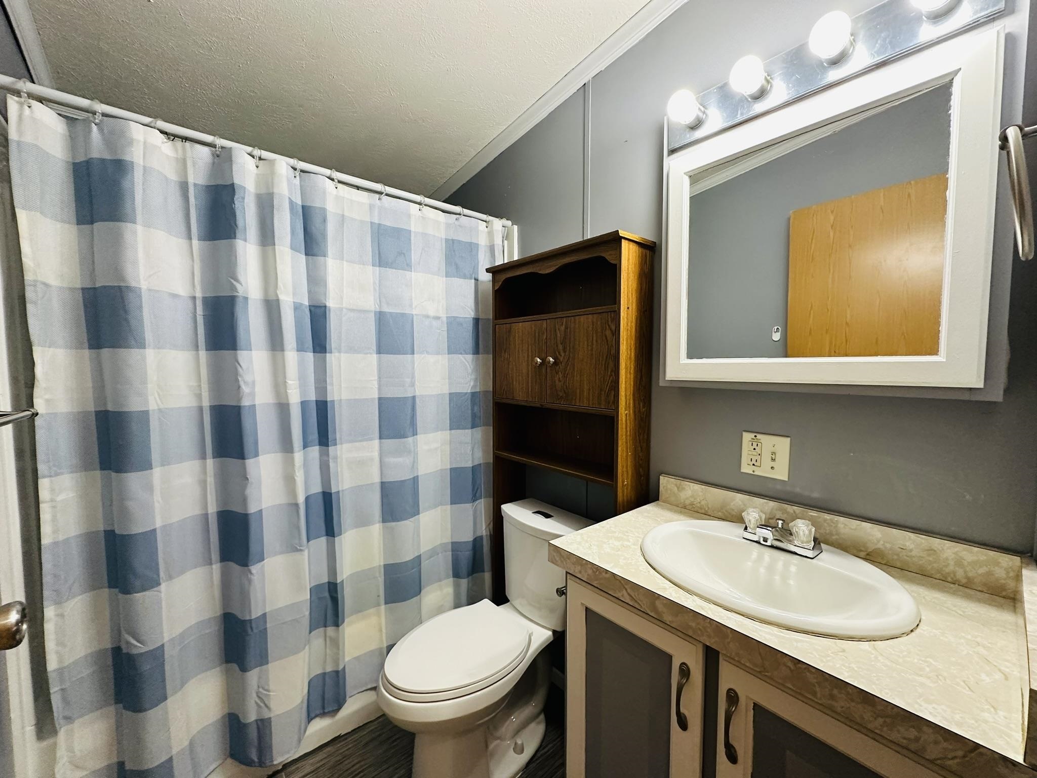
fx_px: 419
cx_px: 518
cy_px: 389
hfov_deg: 102.1
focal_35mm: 14
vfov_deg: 85.7
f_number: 2.2
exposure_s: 1/120
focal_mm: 2.22
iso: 320
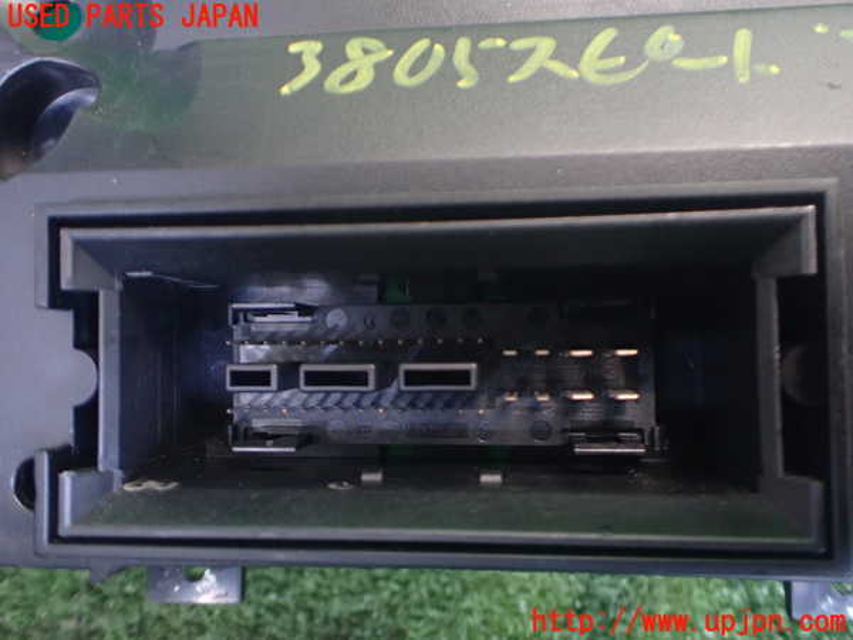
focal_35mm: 30
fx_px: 739
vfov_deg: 46.8
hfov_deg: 60.0
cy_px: 320
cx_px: 426
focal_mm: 5.4
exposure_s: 1/40
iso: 800
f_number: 2.3
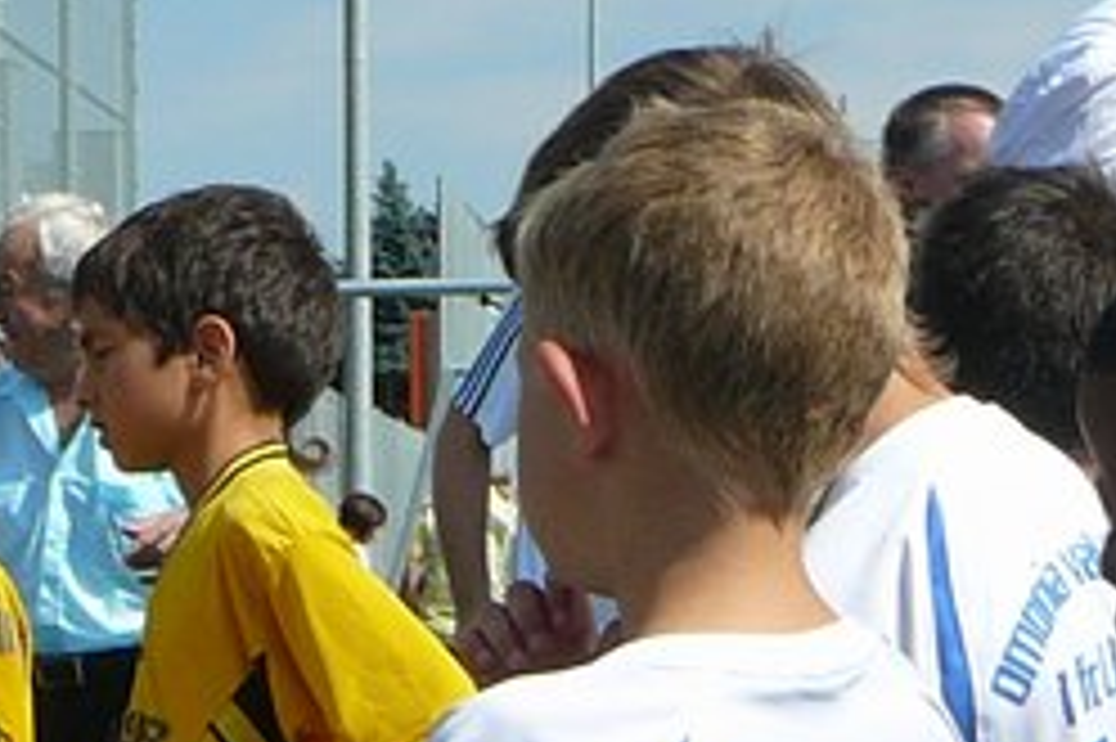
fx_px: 4554
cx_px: -180
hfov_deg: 13.6
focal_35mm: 147
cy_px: 702
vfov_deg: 9.3
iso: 80
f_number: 5
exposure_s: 1/500
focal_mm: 5.2
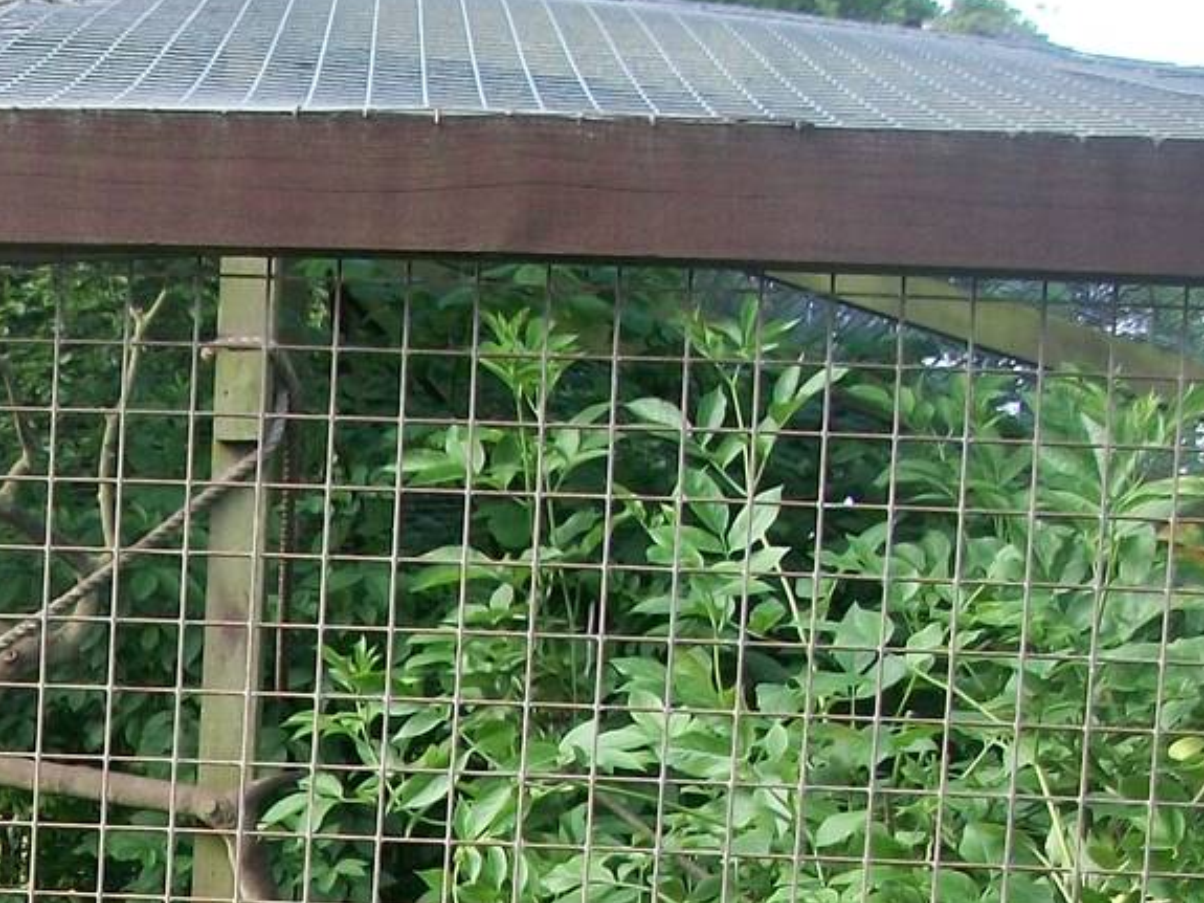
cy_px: 1165
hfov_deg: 19.9
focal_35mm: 89
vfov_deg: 15.8
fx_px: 3095
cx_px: -425
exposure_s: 1/160
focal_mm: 5.7
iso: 80
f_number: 2.9
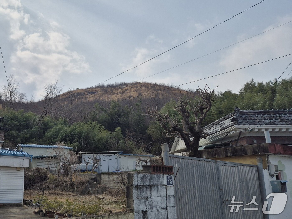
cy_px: 110
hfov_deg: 73.9
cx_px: 146
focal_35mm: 23
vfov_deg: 58.9
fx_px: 194
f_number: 1.8
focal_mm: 5.4
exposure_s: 1/5000
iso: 25
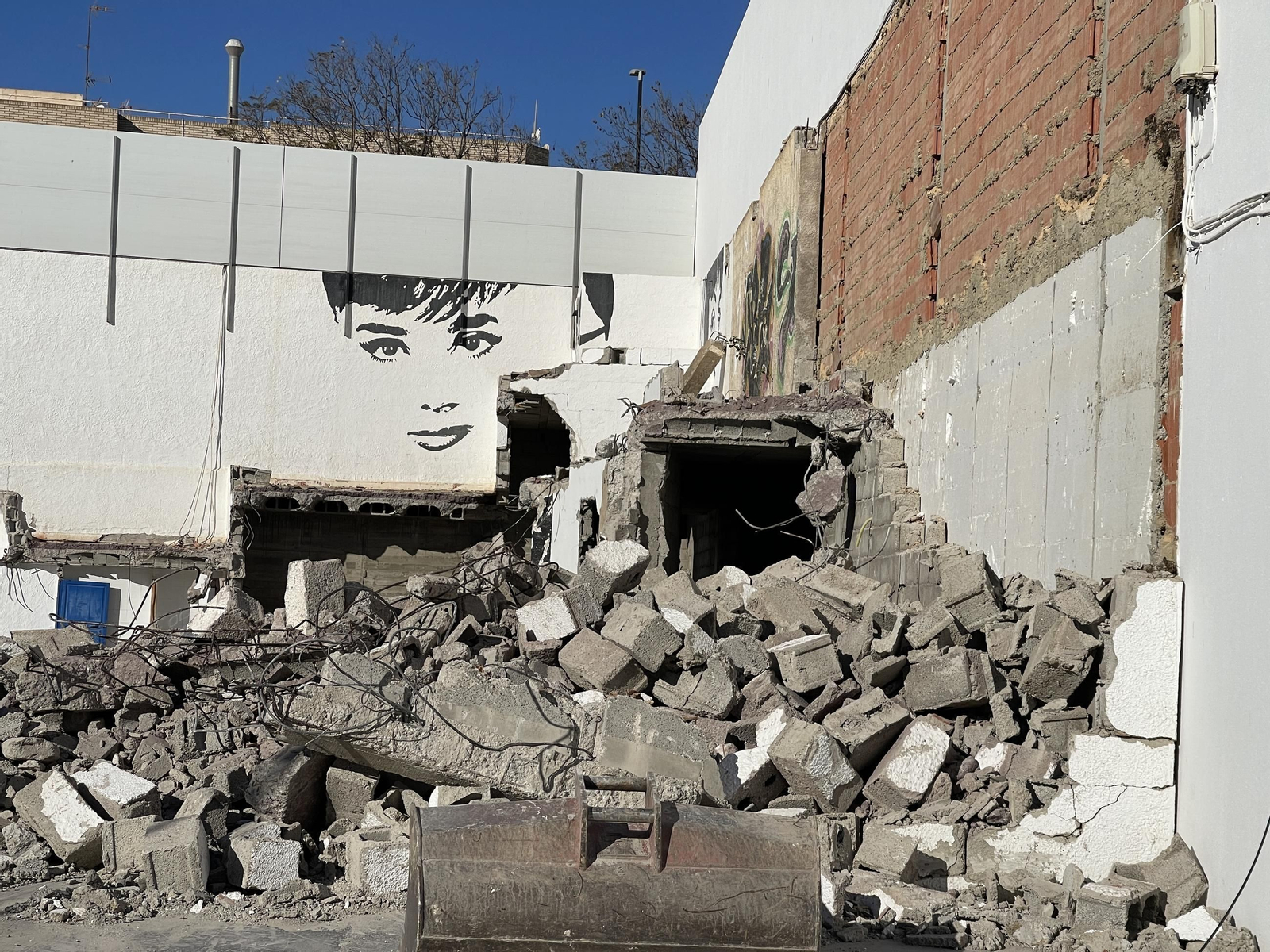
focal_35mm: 64
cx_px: 635
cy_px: 476
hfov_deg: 30.3
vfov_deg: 22.9
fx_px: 2348
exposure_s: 1/4386
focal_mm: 7.5
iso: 20
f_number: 2.2
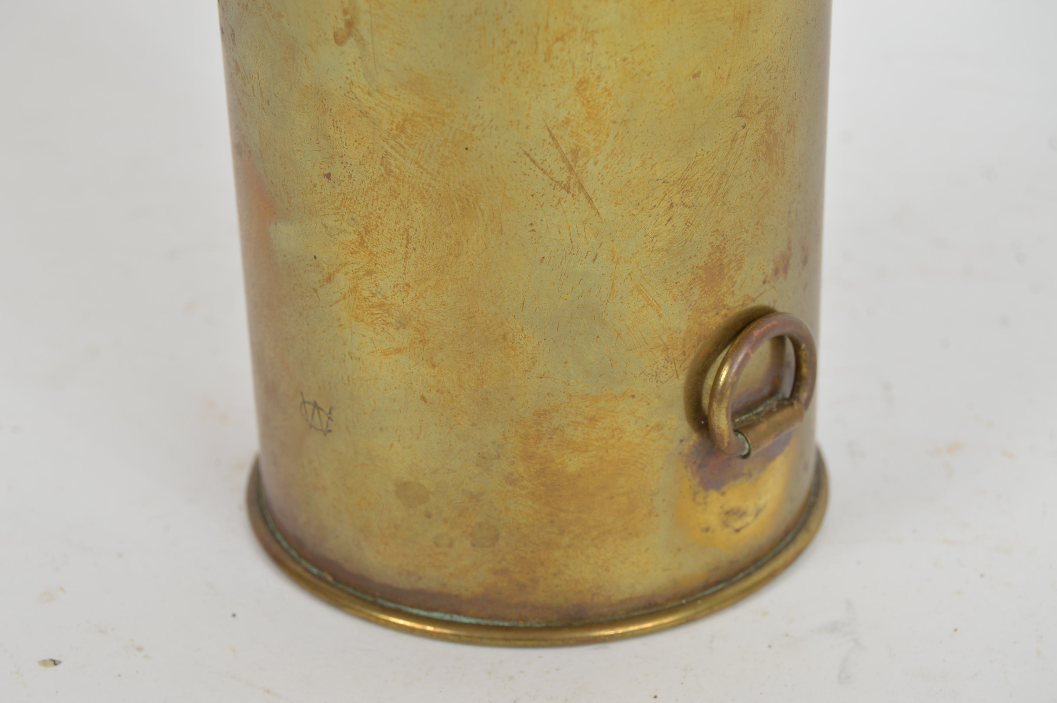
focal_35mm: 82
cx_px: 528
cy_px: 352
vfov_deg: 16.5
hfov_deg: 24.6
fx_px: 2420
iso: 100
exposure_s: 1/80
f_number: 9
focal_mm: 55
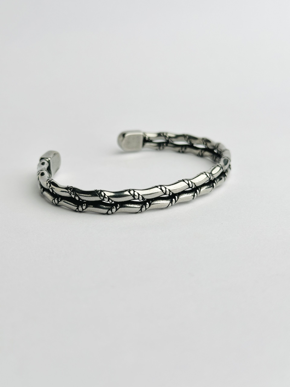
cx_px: 145
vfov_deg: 39.7
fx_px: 536
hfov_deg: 30.3
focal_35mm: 48
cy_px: 194
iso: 64
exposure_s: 1/709
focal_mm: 6.86
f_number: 1.78
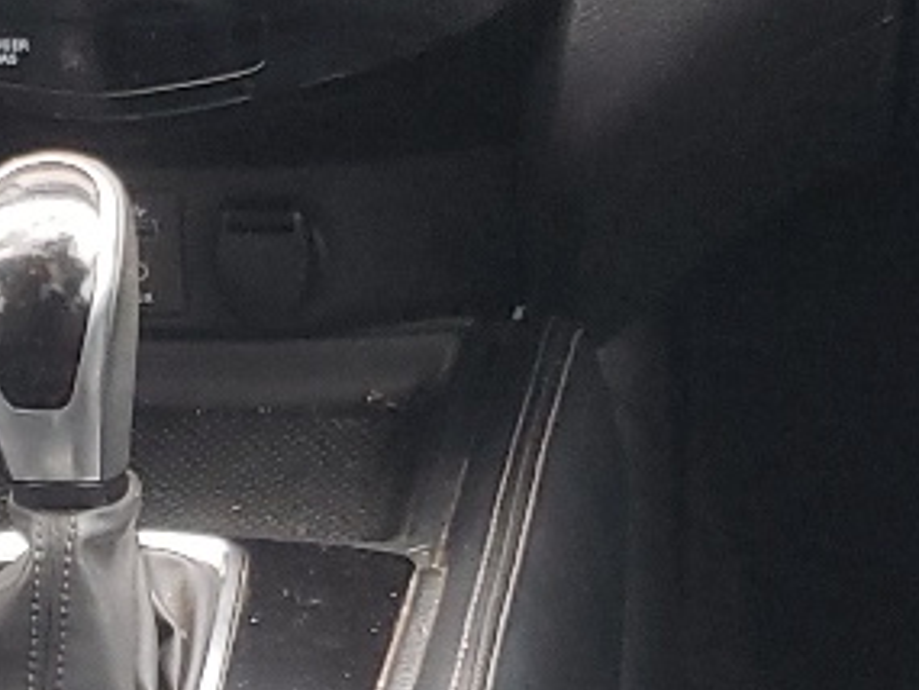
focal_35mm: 146
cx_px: 206
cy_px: 574
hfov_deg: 13.5
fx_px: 3878
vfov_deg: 10.1
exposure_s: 1/50
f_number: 1.5
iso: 135
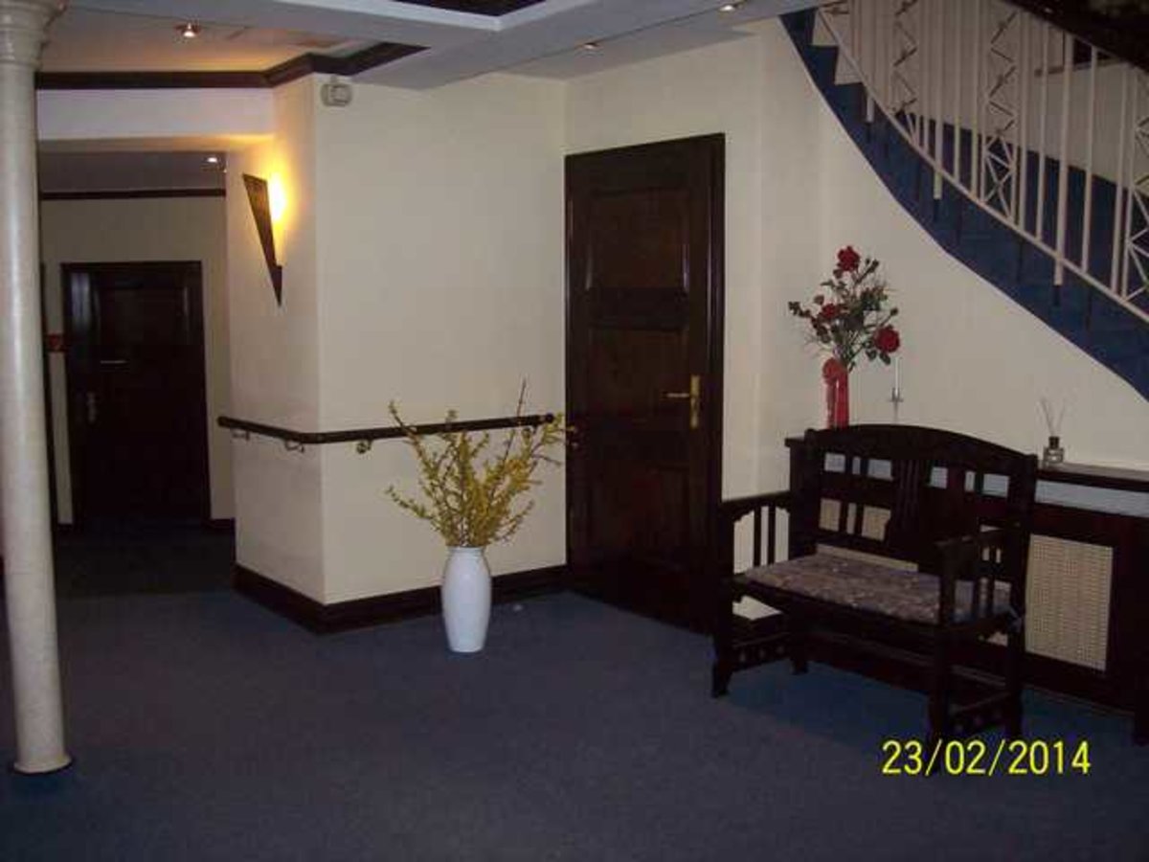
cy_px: 431
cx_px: 574
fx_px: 1195
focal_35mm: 36
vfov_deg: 39.7
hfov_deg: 51.4
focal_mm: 6
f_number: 2.7
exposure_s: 1/64
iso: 200
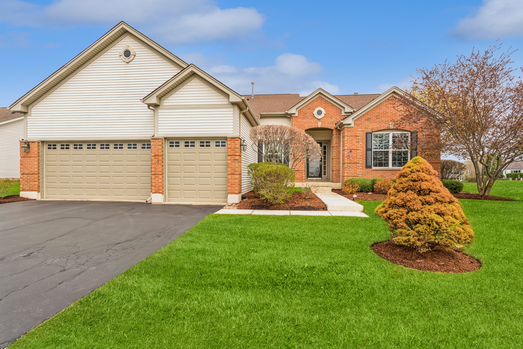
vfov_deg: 67.4
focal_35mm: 18
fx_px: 262
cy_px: 174
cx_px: 262
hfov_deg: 90.0
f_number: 8
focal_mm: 18
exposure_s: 1/160
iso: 200
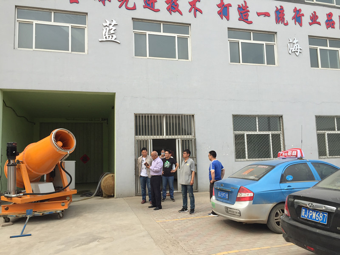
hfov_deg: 61.7
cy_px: 128
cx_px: 170
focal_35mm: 29
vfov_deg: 48.2
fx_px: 285
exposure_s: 1/746
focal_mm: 4.15
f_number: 2.2
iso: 32
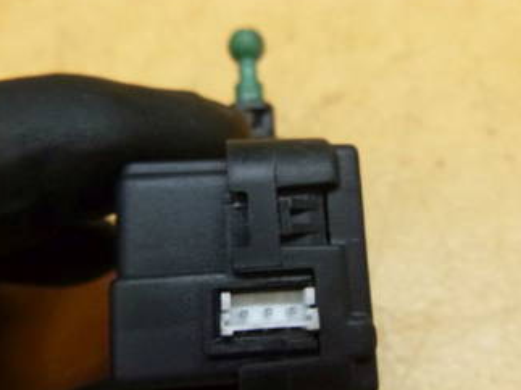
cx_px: 281
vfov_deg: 45.2
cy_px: 235
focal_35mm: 31
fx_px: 466
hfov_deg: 58.3
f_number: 3.9
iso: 400
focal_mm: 4.5
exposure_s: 1/25
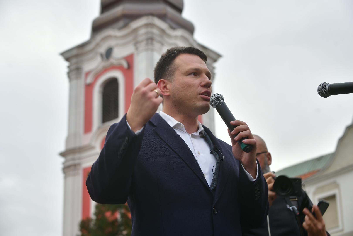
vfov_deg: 19.5
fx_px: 686
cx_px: 176
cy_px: 118
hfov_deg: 28.8
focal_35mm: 70
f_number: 6.3
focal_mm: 70
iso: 125
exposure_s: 1/160
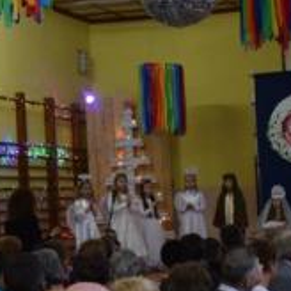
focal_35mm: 101
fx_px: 961
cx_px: 218
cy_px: 194
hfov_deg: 17.1
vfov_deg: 17.2
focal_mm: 26
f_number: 4
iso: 1400
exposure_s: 1/60
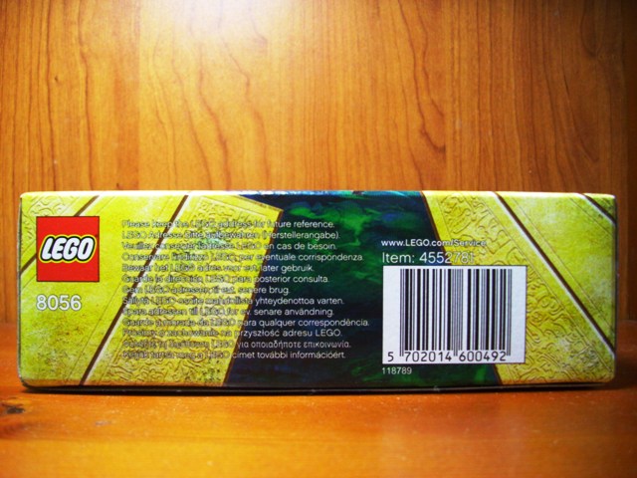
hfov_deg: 56.8
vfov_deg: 44.2
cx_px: 318
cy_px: 239
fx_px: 589
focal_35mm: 32
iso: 160
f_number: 2.9
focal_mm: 5.7
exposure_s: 1/25
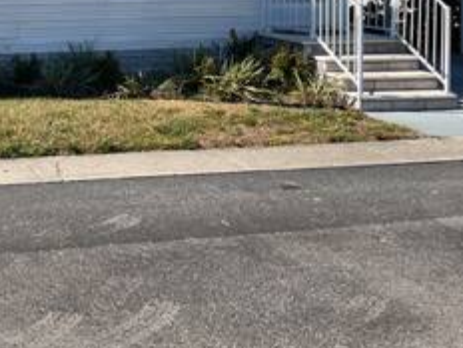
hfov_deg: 29.0
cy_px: -24
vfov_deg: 21.8
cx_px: 46
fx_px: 856
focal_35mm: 64
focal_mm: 3
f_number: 1.8
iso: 16
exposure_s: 1/1490
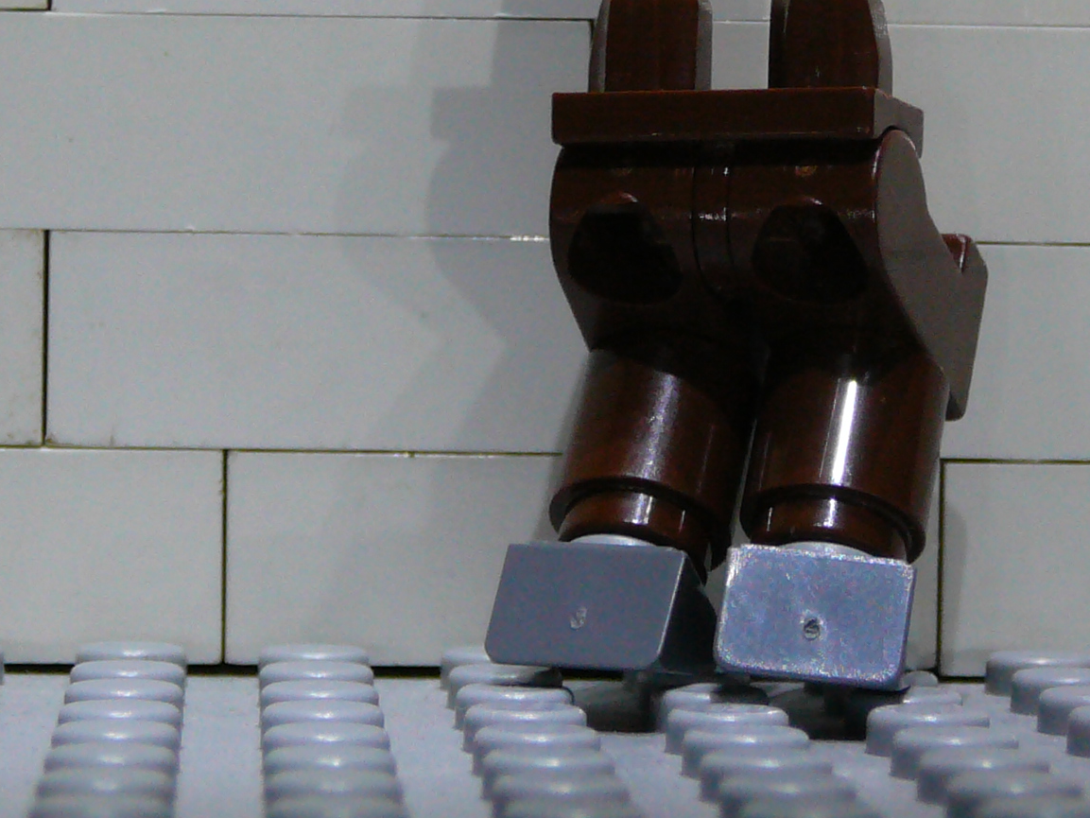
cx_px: 553
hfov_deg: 11.6
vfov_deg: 8.7
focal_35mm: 171
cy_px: 218
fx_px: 5385
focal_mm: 11.5
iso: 200
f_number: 3.7
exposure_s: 1/30
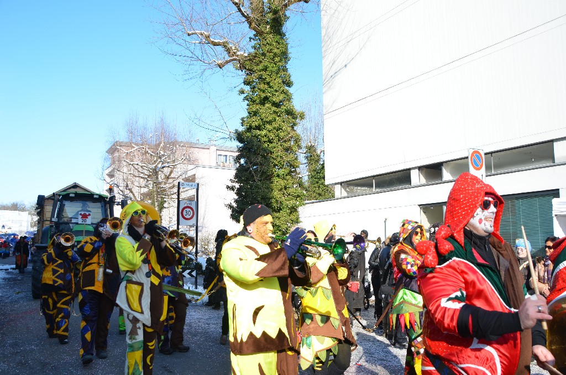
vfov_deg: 47.7
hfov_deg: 67.5
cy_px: 188
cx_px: 283
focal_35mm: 27
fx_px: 424
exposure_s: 1/250
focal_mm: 18
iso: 140
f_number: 8
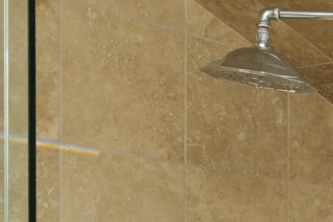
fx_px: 1230
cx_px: 664
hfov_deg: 13.3
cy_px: 352
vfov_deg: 9.9
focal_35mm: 133
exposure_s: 1/200
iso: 250
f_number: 7.1
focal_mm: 19
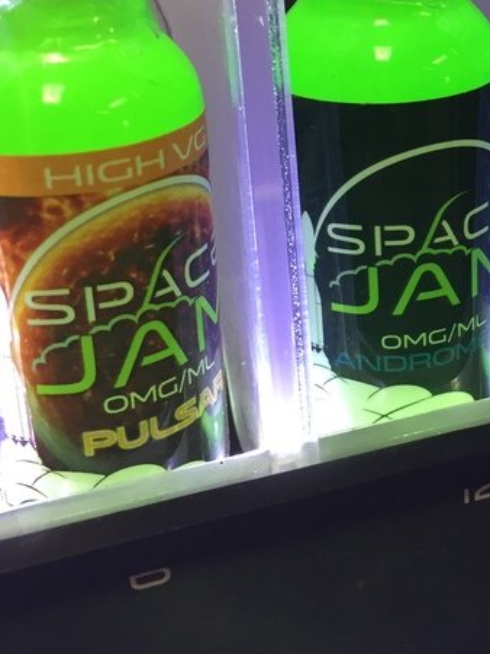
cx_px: 447
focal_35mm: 60
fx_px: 1133
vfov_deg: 31.8
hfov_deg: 23.7
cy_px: 188
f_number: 2.2
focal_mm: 4.15
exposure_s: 1/40
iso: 32
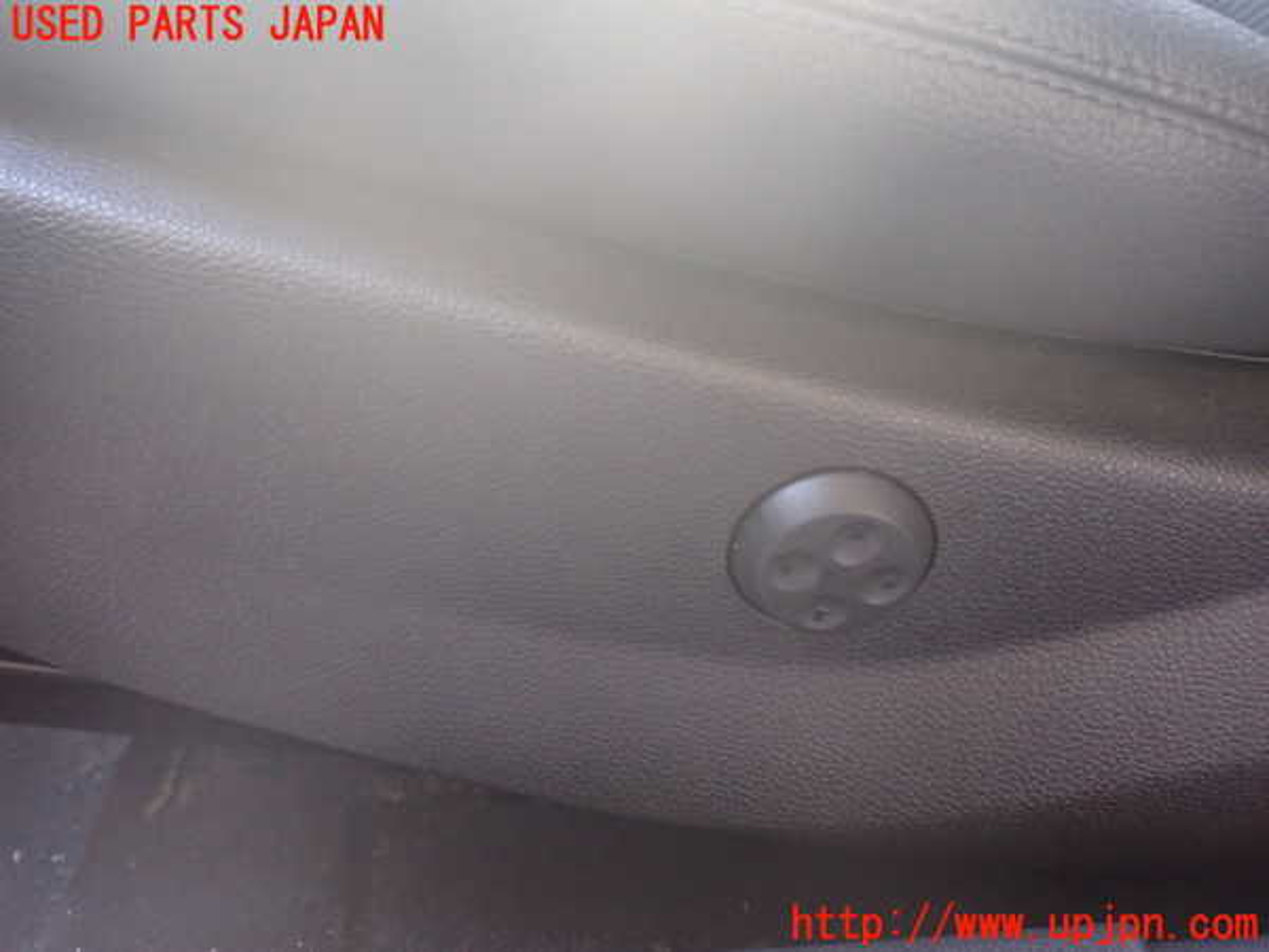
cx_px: 634
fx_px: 1100
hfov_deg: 60.0
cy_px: 476
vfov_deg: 46.8
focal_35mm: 30
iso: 800
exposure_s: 1/30
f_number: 2.3
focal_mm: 5.4
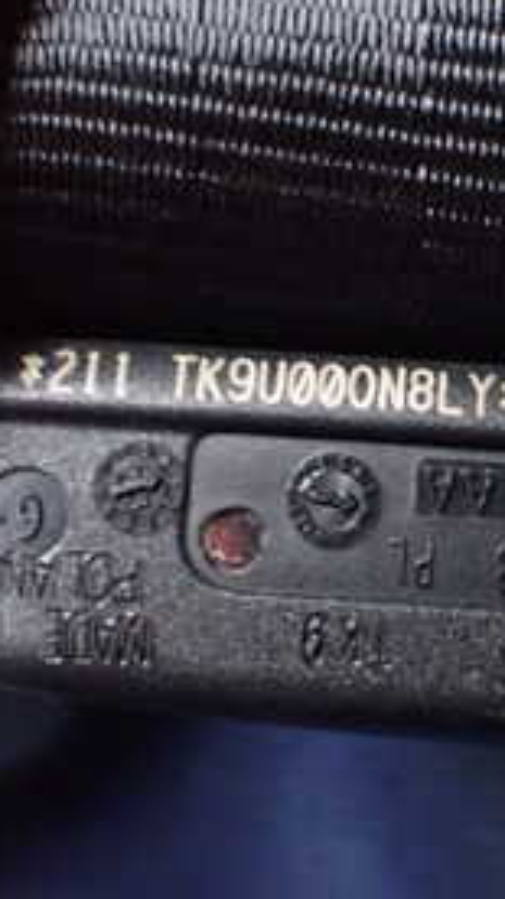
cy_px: 433
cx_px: 472
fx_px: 1692
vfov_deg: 29.8
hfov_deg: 16.7
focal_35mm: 71
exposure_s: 1/30
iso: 800
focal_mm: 5.4
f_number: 2.3
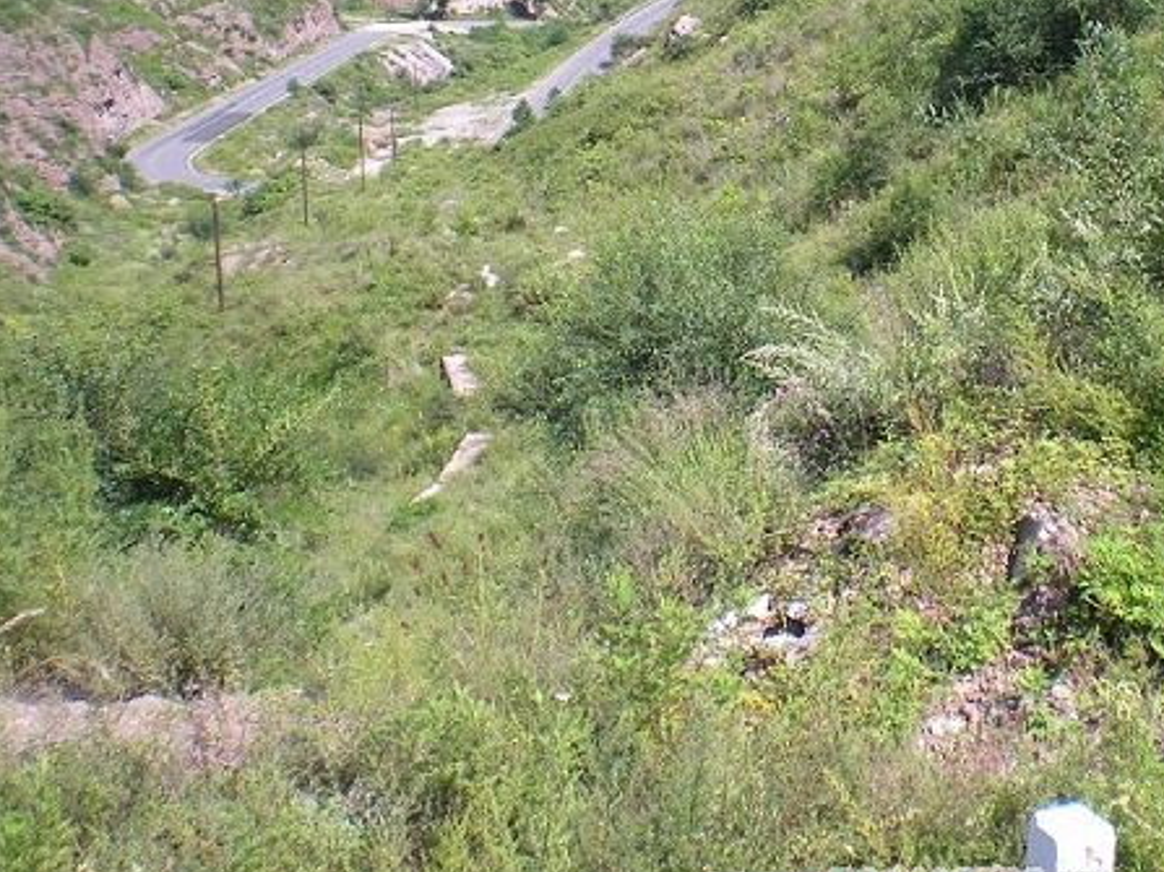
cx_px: 911
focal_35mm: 68
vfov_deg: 21.3
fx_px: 2286
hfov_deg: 28.0
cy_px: 148
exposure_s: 1/216
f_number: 4.6
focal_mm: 6.3
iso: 64
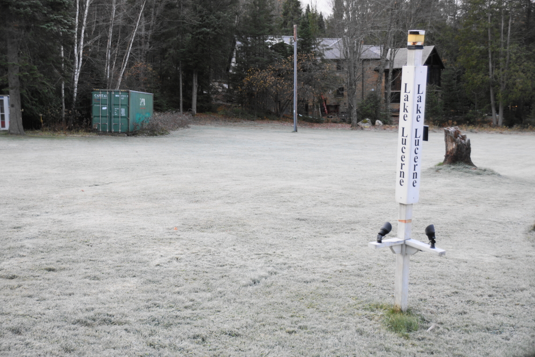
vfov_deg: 25.8
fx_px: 780
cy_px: 178
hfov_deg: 37.9
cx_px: 268
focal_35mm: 52
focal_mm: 35
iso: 125
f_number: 4.5
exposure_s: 1/60
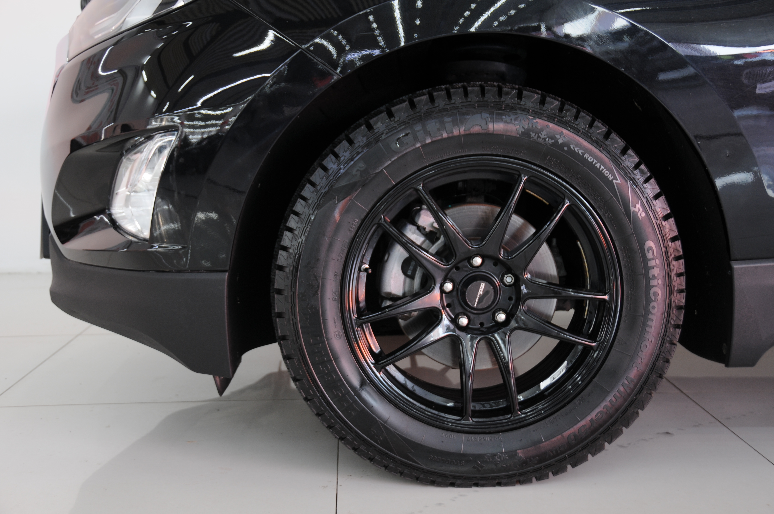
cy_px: 257
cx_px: 387
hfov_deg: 41.2
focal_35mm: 48
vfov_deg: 28.0
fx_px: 1031
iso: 200
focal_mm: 32
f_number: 4.8
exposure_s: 1/10
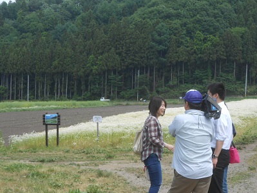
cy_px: 109
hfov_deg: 24.7
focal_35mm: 79
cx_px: 140
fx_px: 586
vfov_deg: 18.6
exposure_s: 1/200
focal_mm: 11.3
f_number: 5.6
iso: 80
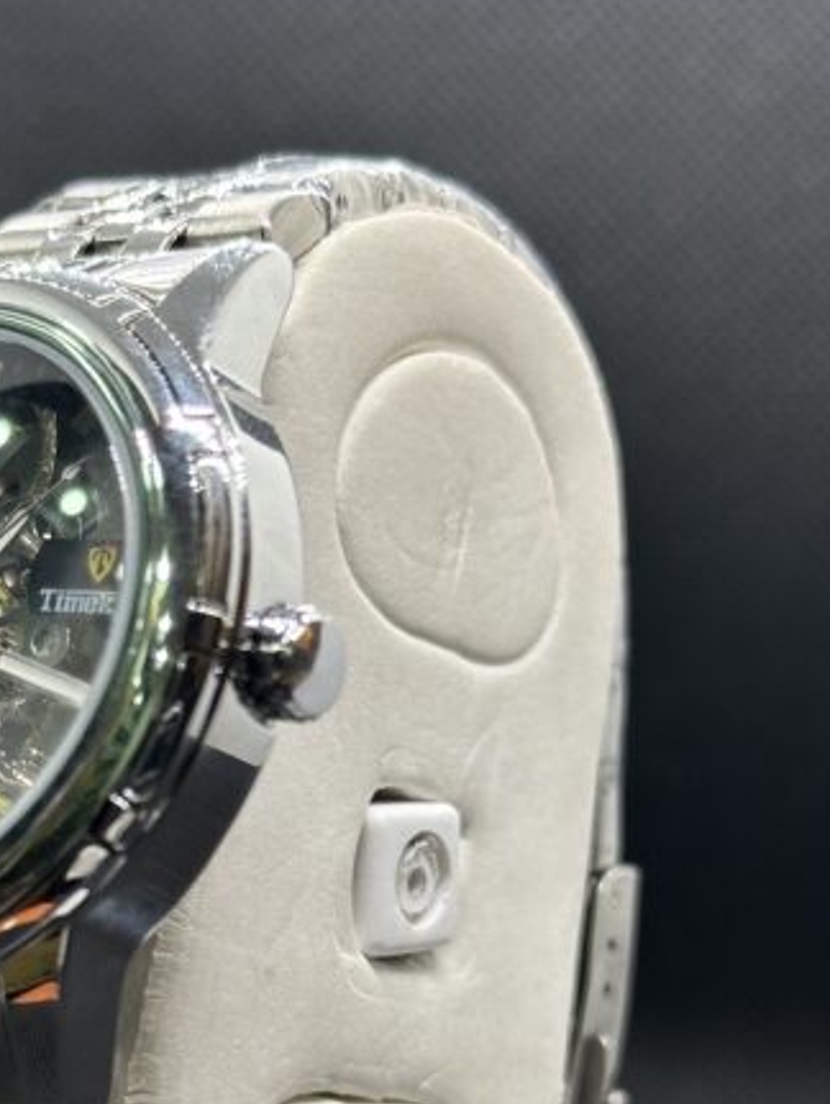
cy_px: 786
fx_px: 2841
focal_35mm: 89
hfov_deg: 16.5
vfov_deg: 21.9
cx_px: 179
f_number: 1.78
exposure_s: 1/100
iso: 64
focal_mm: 6.86
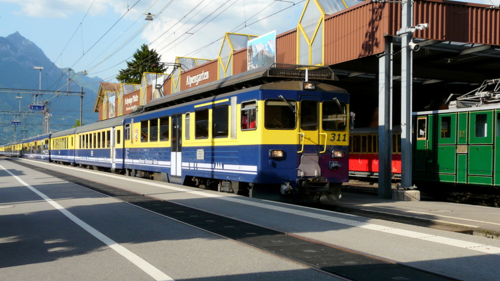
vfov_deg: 24.4
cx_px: 251
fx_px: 650
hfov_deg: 42.1
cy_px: 137
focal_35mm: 49
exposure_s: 1/320
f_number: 5.6
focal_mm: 7.2
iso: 100
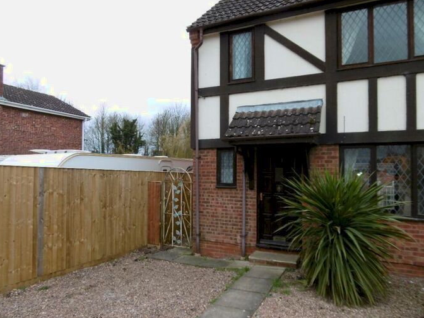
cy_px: 162
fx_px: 306
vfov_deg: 54.9
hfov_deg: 69.4
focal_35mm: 25
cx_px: 204
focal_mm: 4.3
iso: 100
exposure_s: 1/320
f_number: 3.1
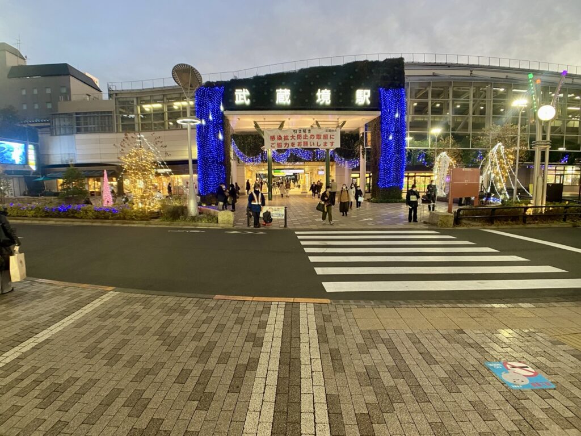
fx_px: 436
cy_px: 218
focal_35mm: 26
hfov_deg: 67.3
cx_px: 290
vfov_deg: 53.1
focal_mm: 4.25
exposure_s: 1/50
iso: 320
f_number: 1.8
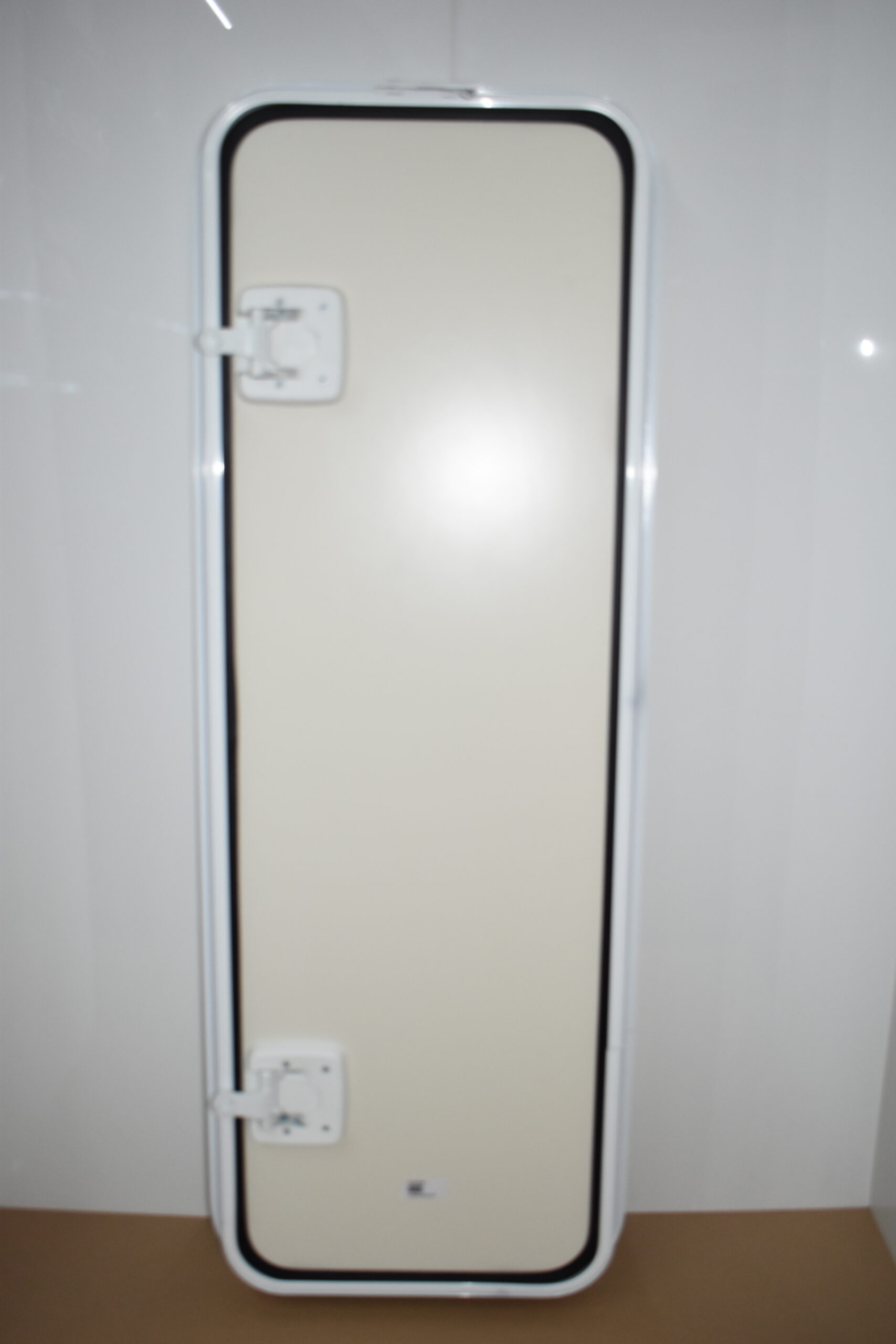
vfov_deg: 57.2
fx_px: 1232
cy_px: 672
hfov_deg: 40.0
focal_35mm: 33
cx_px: 448
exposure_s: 1/160
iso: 800
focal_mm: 22
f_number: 3.8
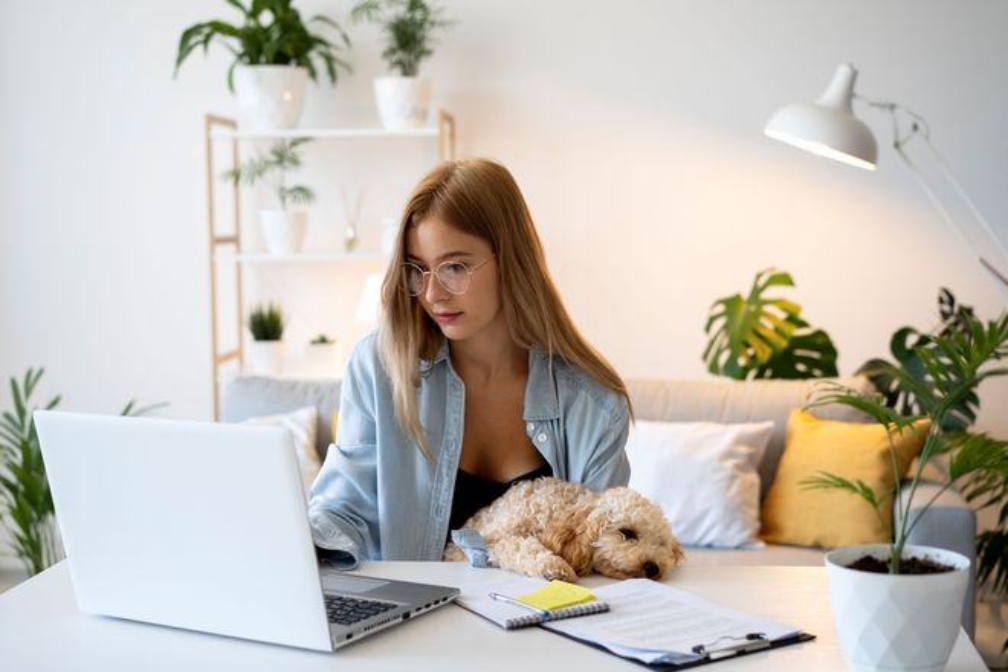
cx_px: 504
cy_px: 336
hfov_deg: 36.2
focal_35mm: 55
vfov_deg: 24.6
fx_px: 1540
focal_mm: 55
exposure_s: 1/200
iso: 500
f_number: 2.8
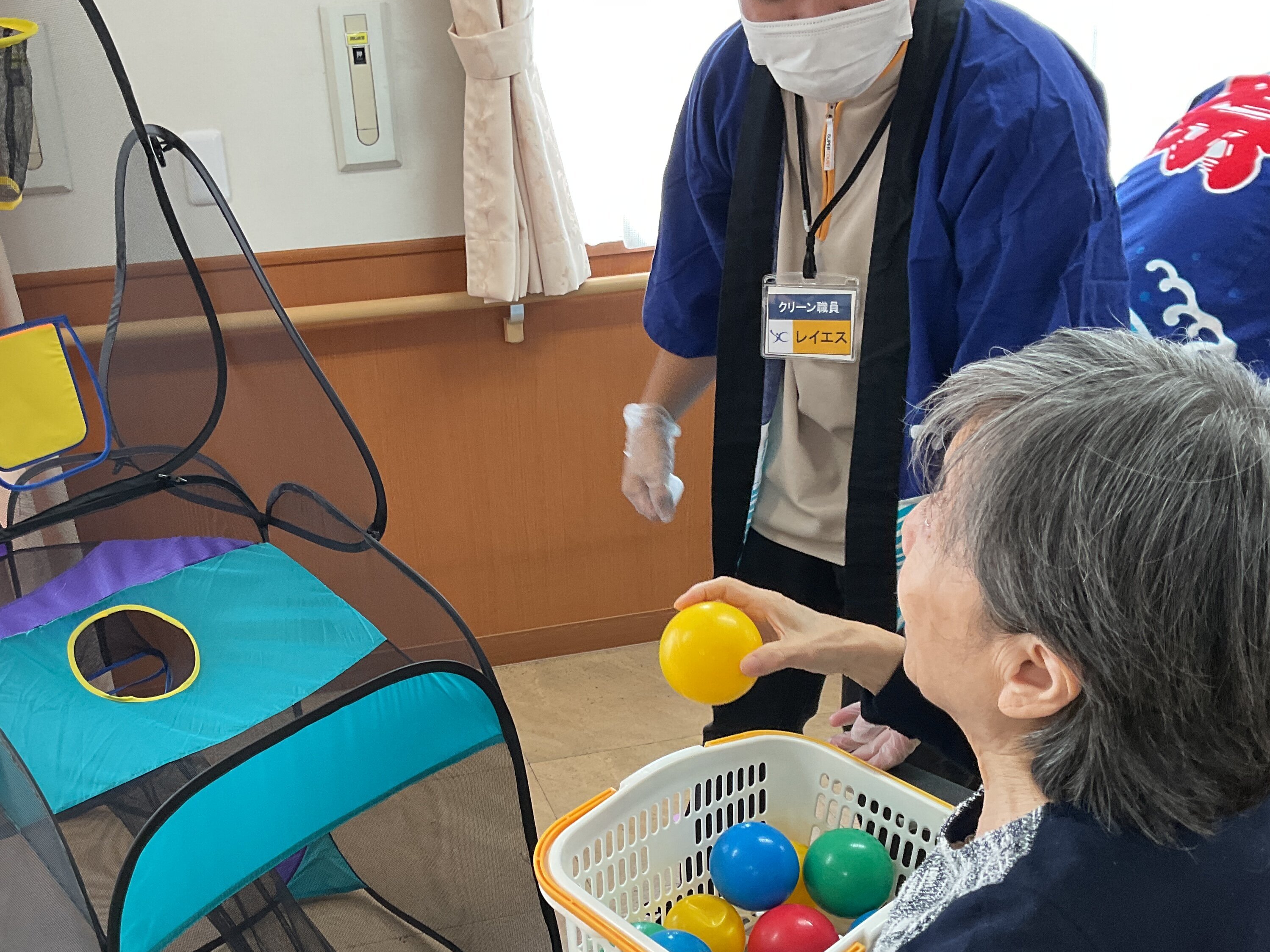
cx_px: 542
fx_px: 1431
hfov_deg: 47.7
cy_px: 622
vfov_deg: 36.5
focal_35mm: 39
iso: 64
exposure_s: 1/50
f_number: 1.8
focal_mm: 3
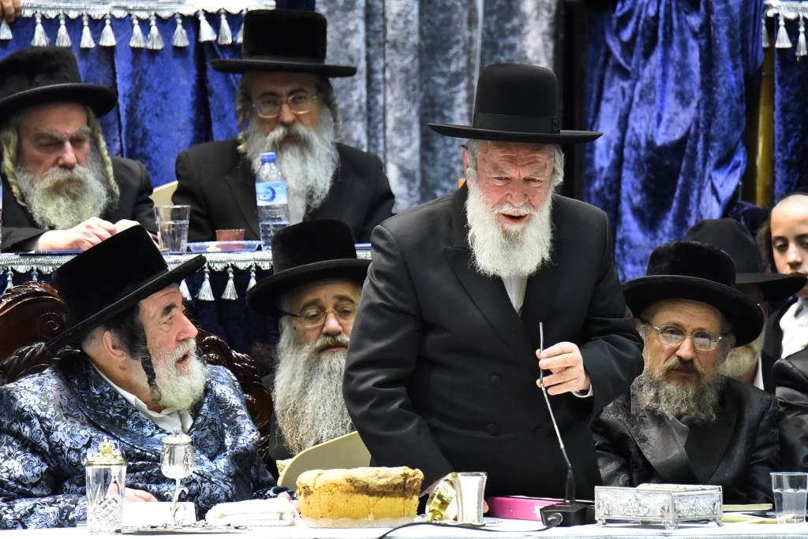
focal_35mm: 600
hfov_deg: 3.4
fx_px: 13474
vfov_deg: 2.3
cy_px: 270
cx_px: 404
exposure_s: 1/200
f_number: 6.3
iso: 5000
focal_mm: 600
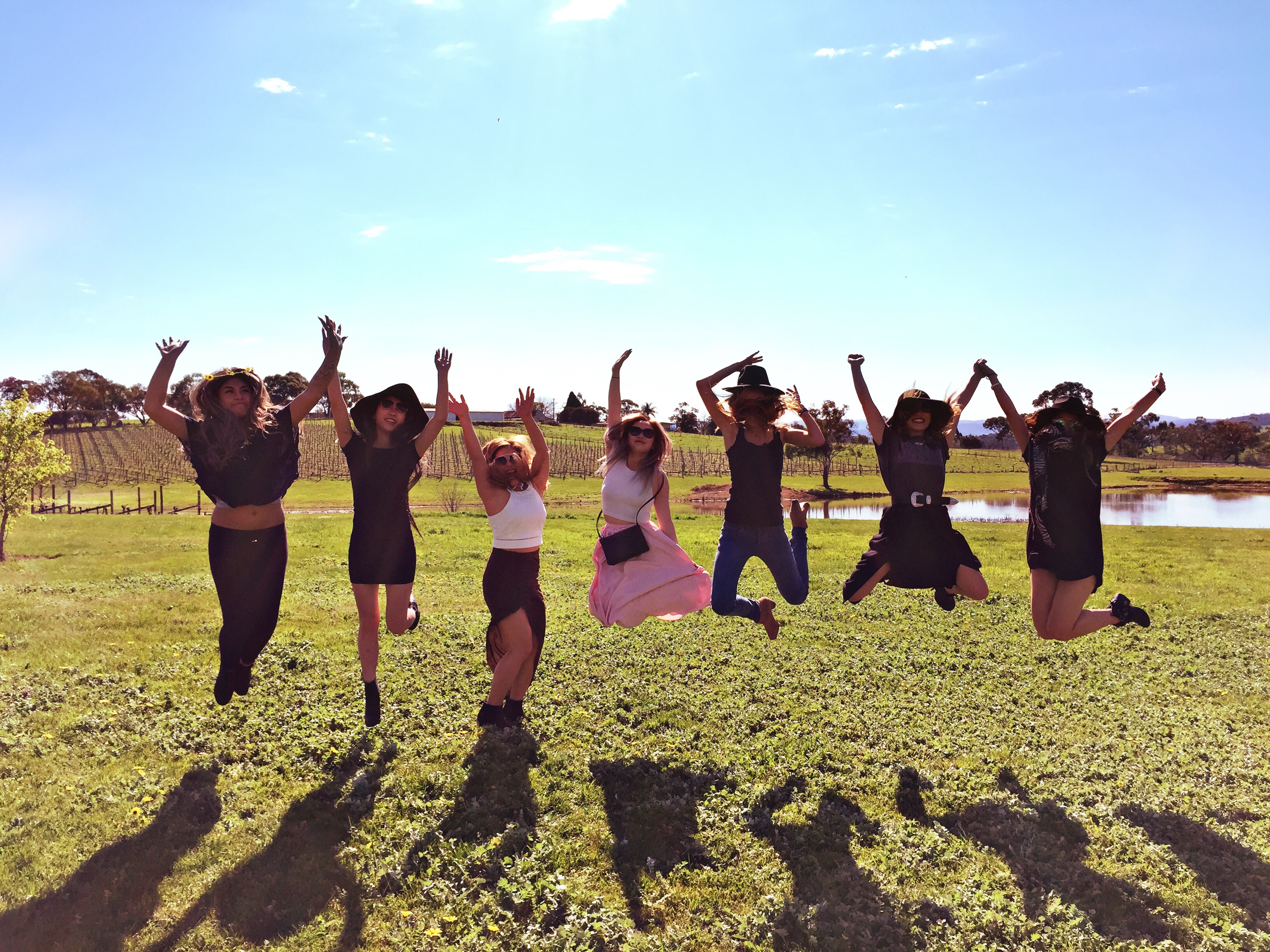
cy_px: 476
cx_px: 635
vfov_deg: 48.2
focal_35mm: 29
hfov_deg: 61.7
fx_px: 1064
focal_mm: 4.15
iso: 32
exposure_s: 1/1464
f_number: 2.2
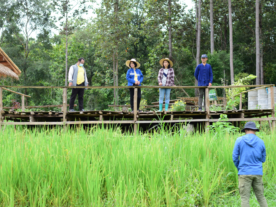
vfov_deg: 18.0
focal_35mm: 82
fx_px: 654
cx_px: 143
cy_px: 103
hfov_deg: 23.8
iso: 320
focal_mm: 50
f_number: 2.8
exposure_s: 1/2000
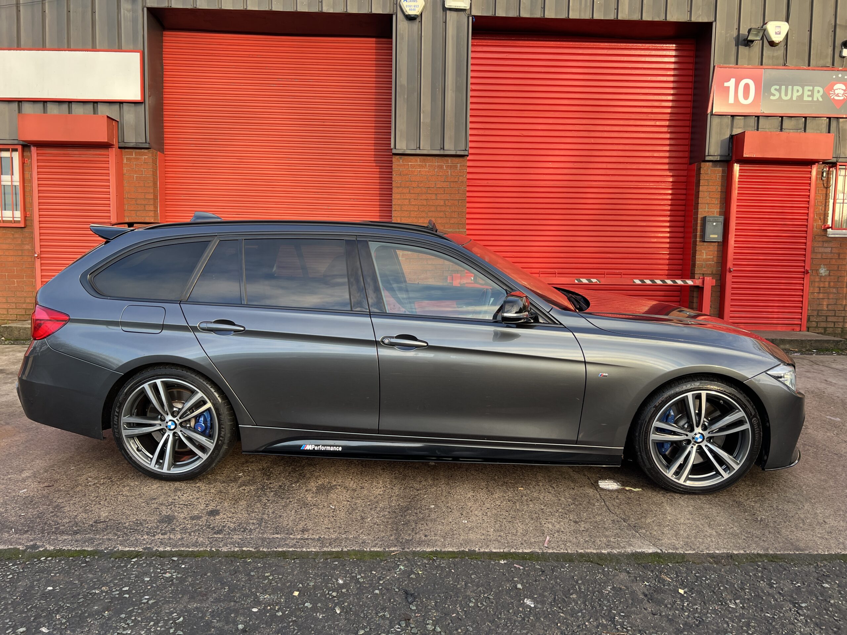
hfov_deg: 67.3
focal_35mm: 26
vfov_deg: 53.1
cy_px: 318
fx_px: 636
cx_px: 424
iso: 50
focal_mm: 5.7
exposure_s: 1/458
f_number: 1.5
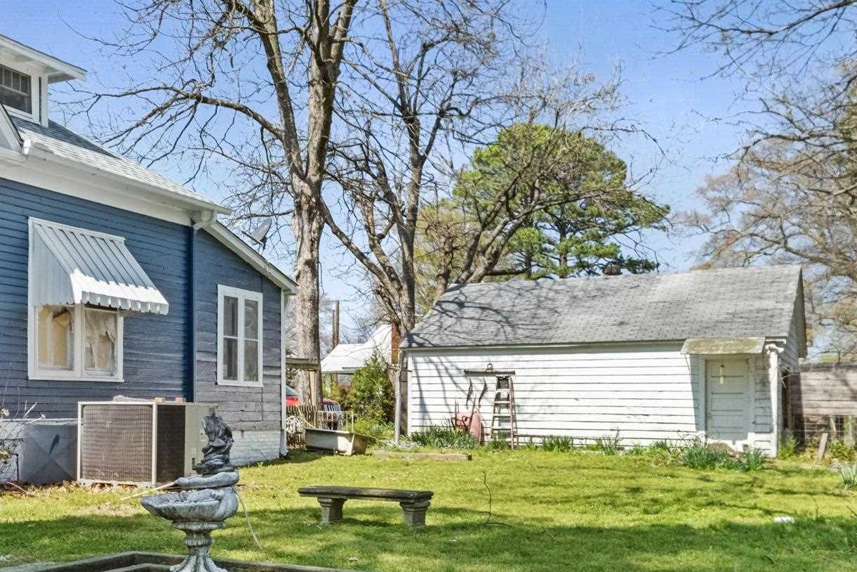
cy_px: 402
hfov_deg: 44.1
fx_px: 1024
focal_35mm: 43
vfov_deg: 30.8
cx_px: 226
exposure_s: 1/60
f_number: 8
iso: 400
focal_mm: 13.8
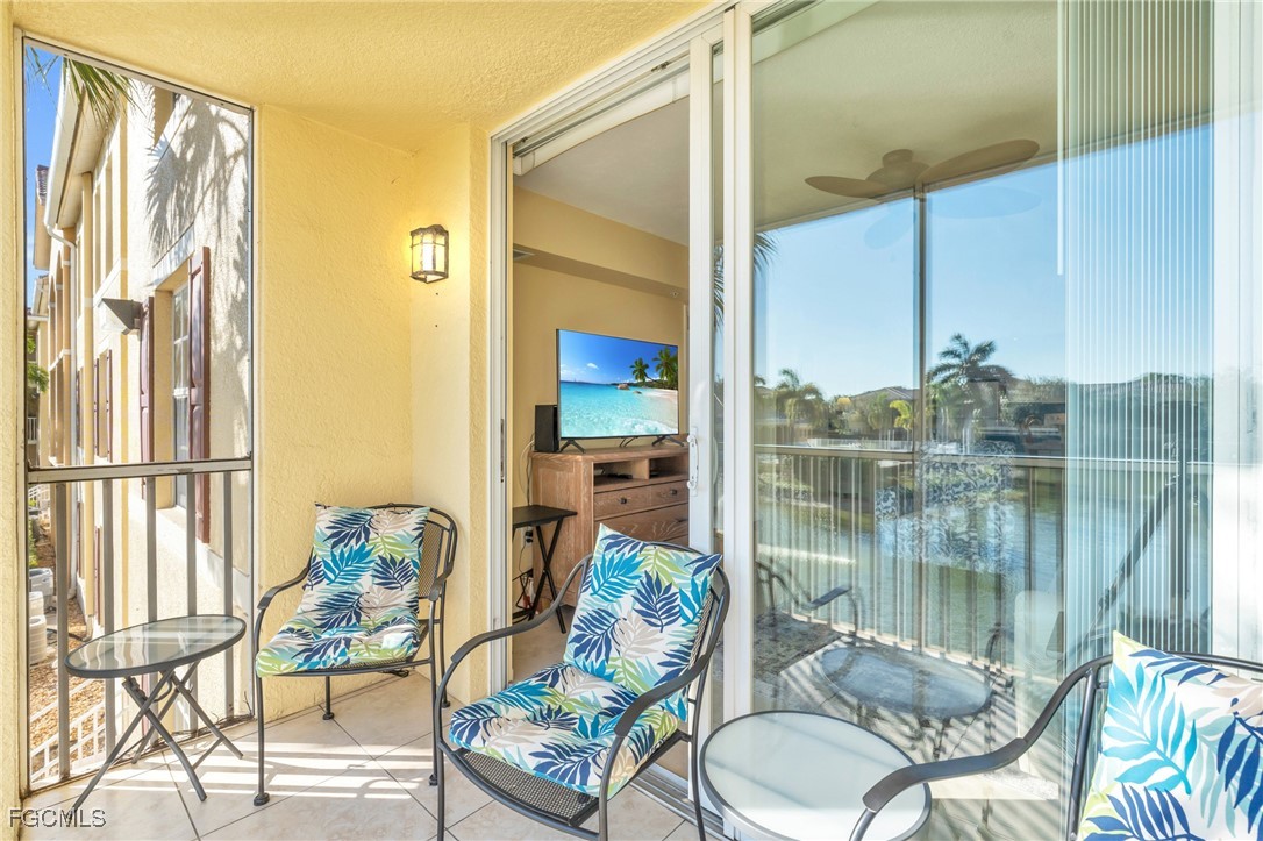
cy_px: 420
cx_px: 632
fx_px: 561
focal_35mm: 16
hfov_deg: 96.8
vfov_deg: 73.7
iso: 200
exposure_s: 1/80
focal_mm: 16
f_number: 9
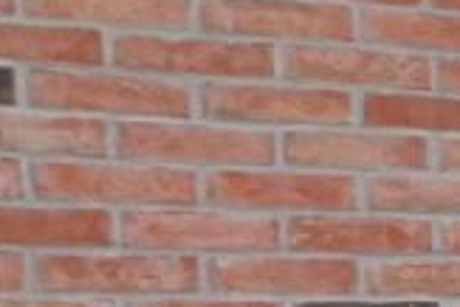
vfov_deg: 14.0
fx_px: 1202
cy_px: 404
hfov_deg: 11.5
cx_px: 1380
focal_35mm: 94
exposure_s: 1/60
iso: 6400
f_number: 10
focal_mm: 15
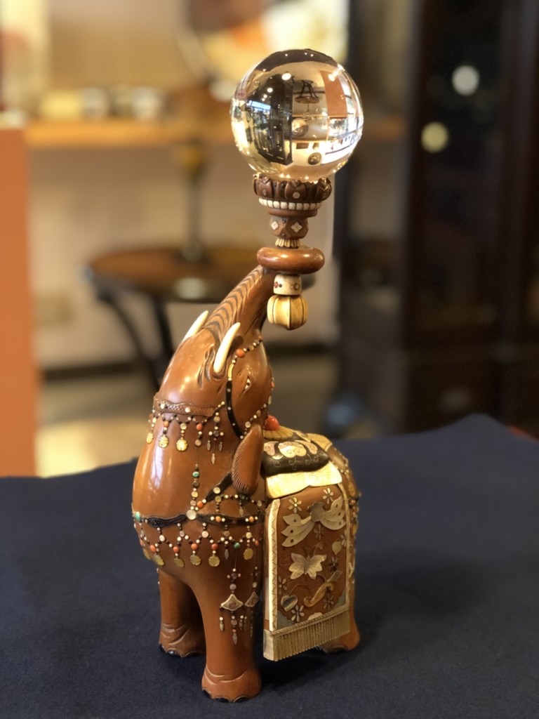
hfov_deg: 25.7
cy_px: 360
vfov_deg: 33.8
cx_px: 270
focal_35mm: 57
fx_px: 1183
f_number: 2.8
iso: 800
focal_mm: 6.6
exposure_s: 1/33
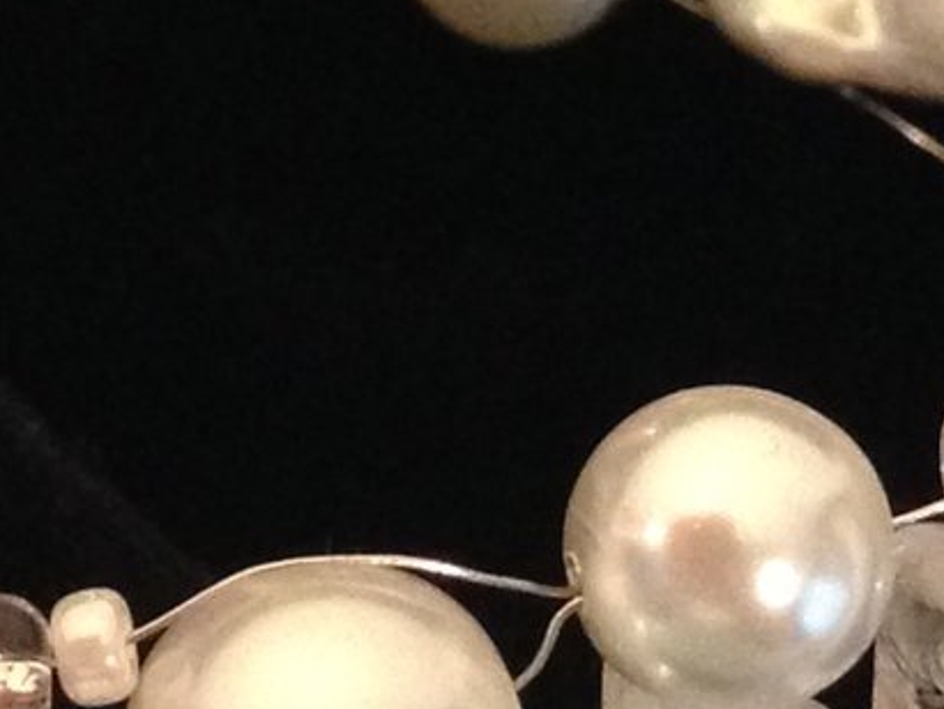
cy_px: 181
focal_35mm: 201
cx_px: -334
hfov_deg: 9.6
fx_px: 5485
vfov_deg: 7.4
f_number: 2.4
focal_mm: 4.12
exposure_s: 1/20
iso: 400
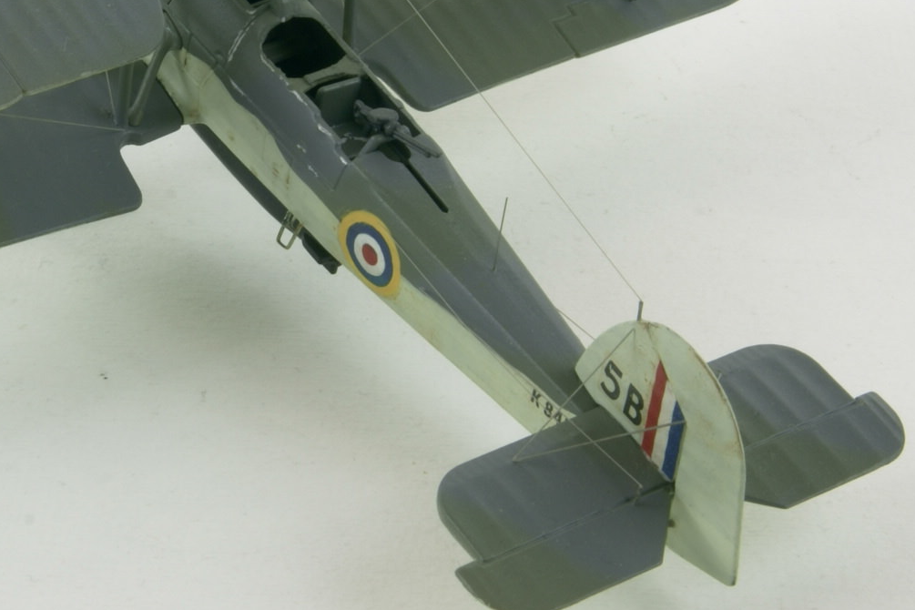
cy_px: 147
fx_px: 3277
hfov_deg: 15.8
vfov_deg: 10.6
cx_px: 192
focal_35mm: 129
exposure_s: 1.3
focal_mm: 45
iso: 80
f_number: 29
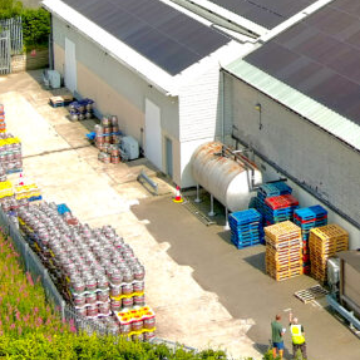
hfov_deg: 19.4
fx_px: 1035
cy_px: 21
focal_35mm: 88
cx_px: 309
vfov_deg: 19.3
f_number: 2.8
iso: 100
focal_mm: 10.57
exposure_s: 1/1250
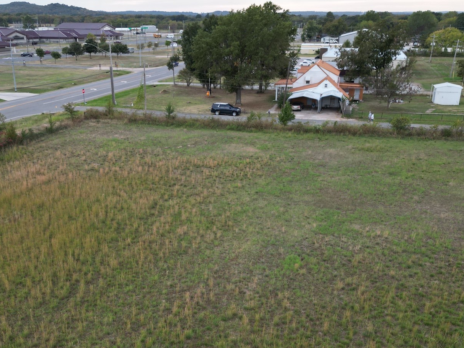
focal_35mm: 38
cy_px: 244
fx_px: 509
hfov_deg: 49.0
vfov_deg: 37.1
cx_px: 216
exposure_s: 1/350
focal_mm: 6.72
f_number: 1.7
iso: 200
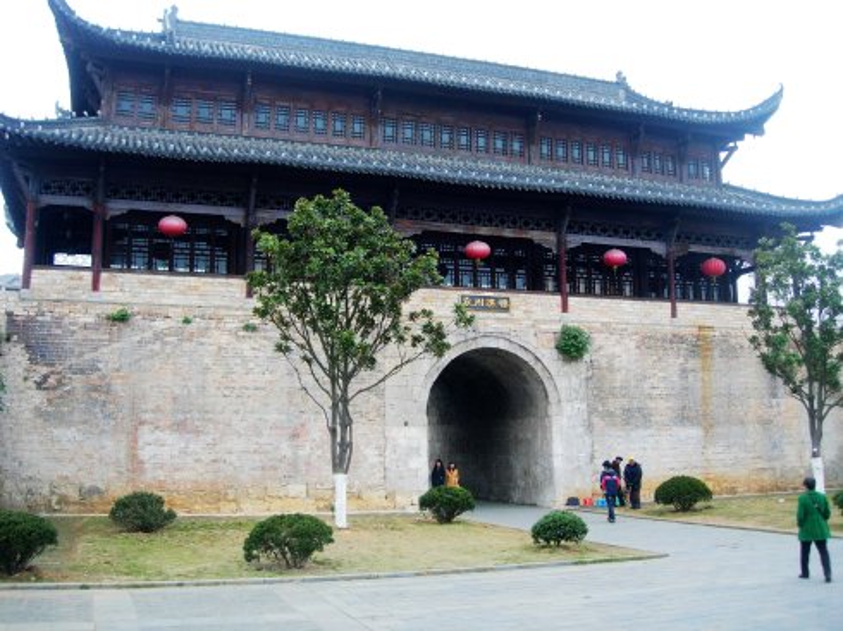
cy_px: 316
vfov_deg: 37.7
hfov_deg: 49.0
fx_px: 925
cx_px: 422
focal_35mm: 38
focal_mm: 7.8
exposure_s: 1/197
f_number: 2.8
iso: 64
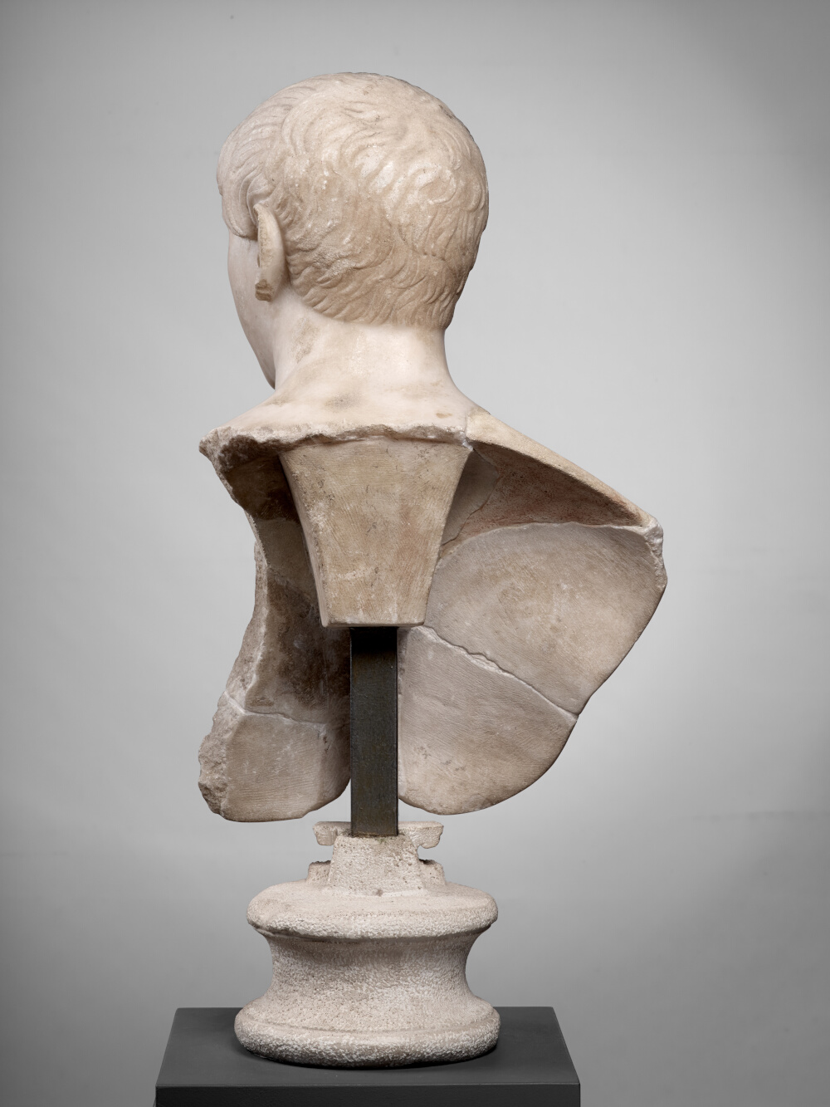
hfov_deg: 23.3
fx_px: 2014
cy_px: 554
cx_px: 415
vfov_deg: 30.7
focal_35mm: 63
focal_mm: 80
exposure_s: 1/125
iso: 200
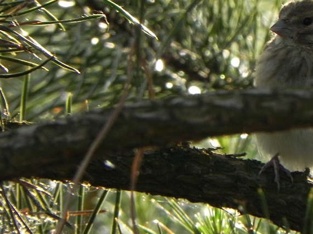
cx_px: 268
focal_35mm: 1216
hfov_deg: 1.6
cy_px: 79
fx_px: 10993
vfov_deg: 1.2
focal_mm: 120
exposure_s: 1/61.7
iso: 202
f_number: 8
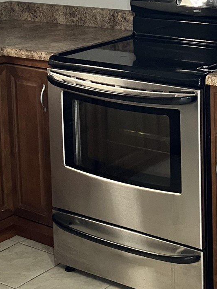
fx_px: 760
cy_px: 22
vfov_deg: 21.0
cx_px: 173
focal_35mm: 91
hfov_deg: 16.1
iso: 160
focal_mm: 3.99
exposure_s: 1/60
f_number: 1.8
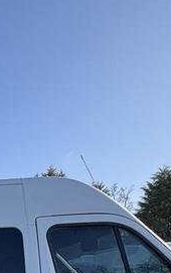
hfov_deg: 21.7
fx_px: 364
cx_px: -92
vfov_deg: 35.1
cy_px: 301
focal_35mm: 49
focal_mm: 2.22
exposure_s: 1/741
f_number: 2.2
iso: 64
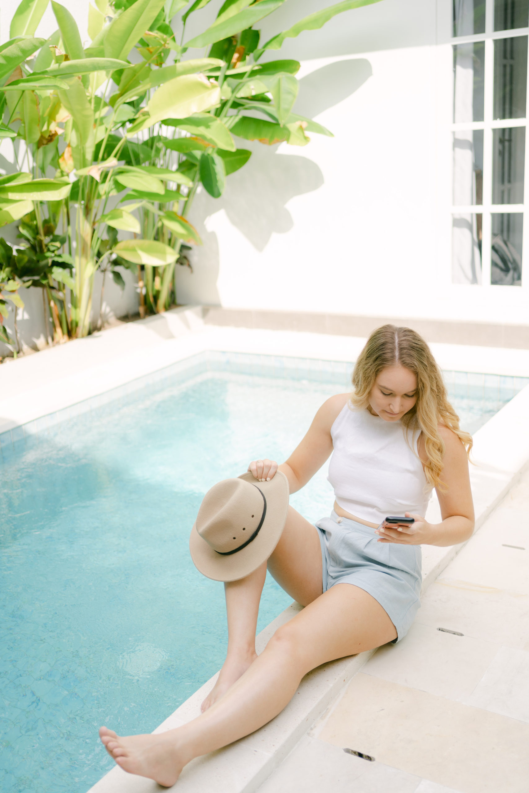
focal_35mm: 35
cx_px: 264
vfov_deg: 54.4
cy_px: 396
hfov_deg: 37.9
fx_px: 771
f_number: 1.8
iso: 100
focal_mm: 35
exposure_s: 1/2500
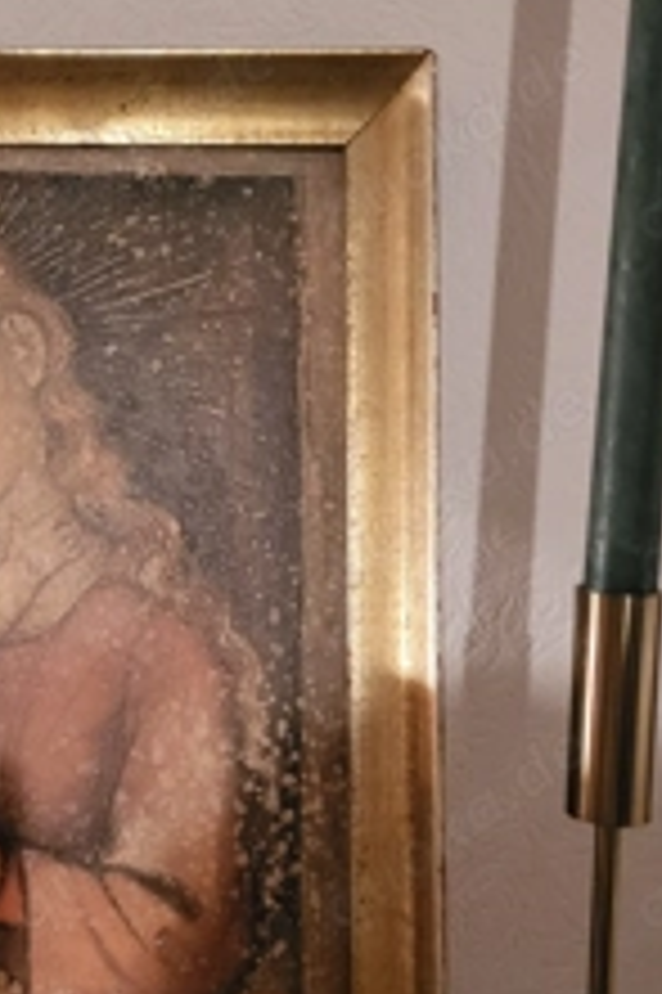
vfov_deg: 40.3
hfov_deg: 26.0
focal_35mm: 49
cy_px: 553
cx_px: -5
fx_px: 1354
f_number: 1.8
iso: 1250
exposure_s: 1/20
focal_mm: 5.4
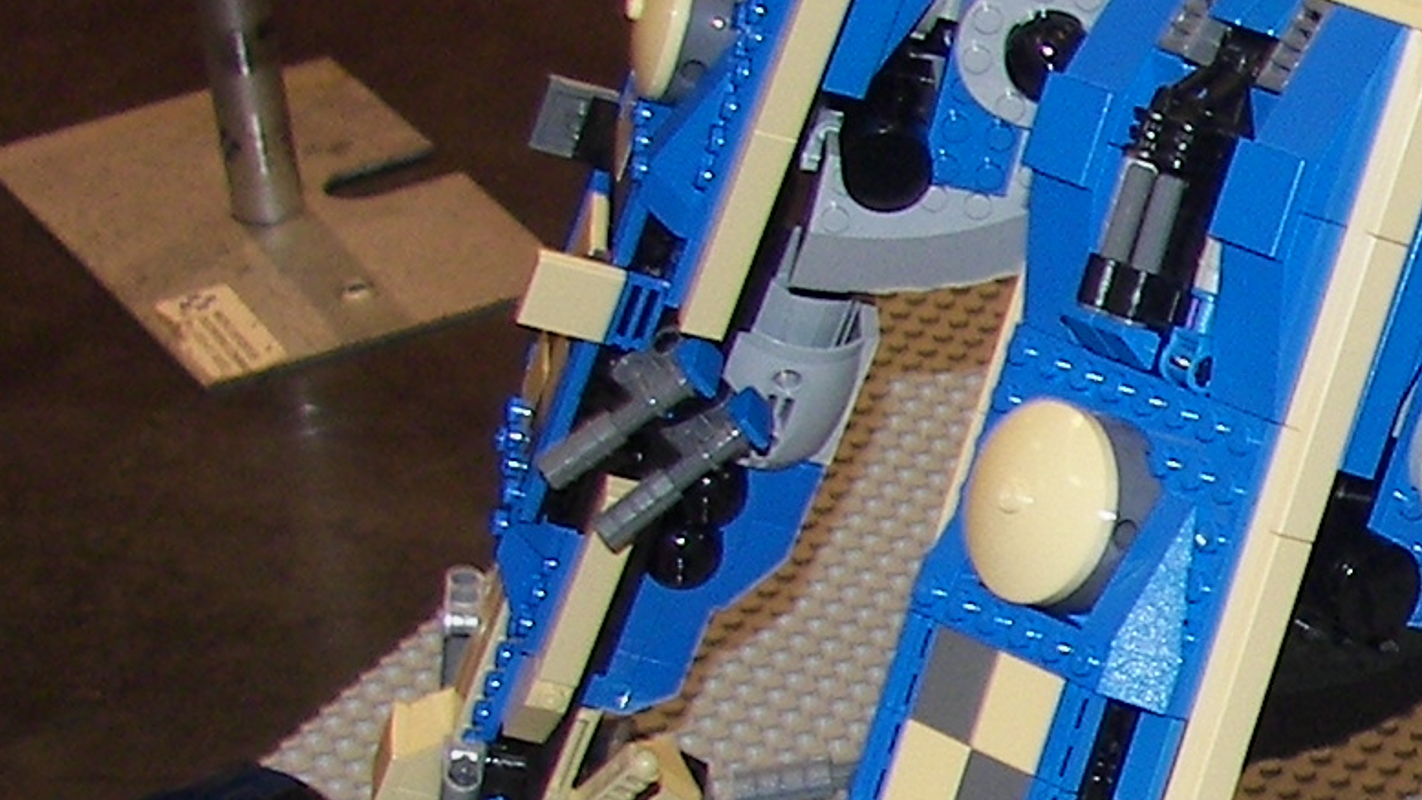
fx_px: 6825
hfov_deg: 11.3
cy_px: 827
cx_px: 2260
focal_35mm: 181
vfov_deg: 6.7
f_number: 2.8
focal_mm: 6.9
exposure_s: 1/30
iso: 64
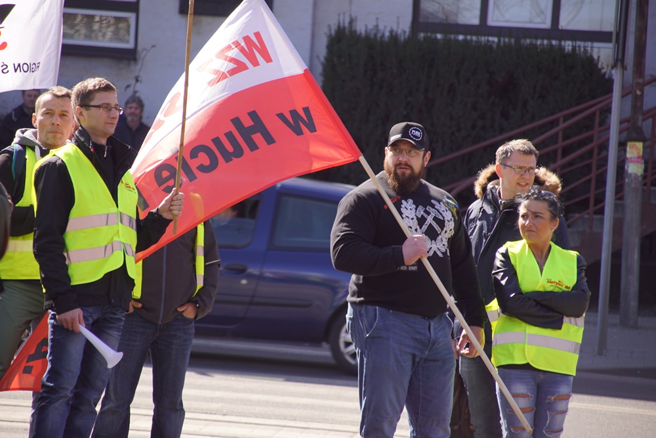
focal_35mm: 225
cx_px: 328
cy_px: 219
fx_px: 4100
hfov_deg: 9.1
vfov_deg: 6.1
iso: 200
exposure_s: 1/250
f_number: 5.6
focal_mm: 150
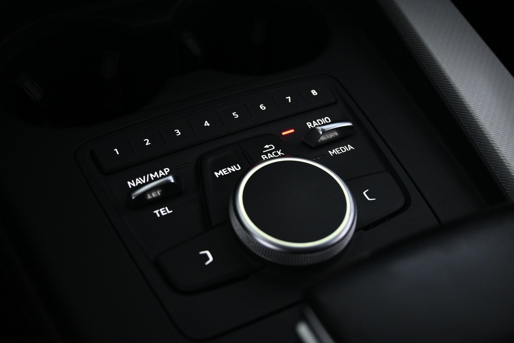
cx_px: 257
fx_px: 621
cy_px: 172
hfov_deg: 45.0
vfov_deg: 30.8
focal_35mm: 44
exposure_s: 1/50
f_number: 4.8
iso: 3600
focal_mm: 29
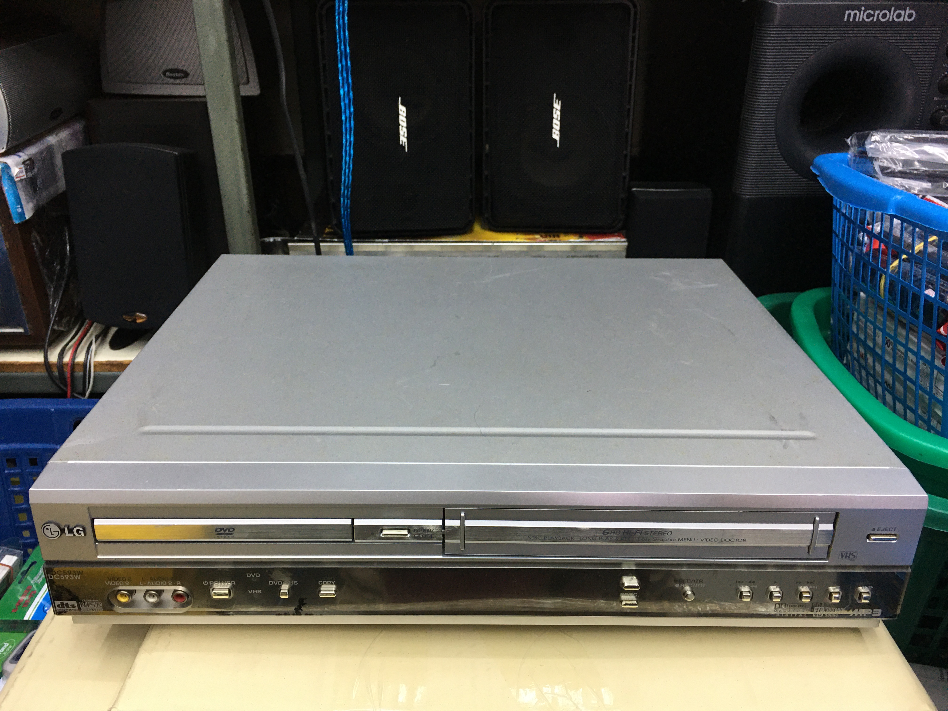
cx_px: 474
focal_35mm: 29
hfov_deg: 61.7
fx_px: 794
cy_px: 356
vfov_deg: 48.2
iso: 64
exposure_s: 1/33
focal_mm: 4.15
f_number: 2.2
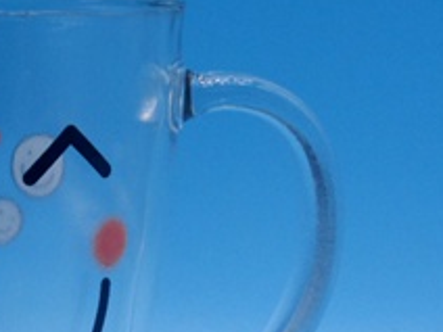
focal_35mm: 150
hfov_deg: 12.9
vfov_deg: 9.9
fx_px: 1920
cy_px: 232
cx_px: -40
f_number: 5
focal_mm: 8.7
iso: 80
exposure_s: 1/180
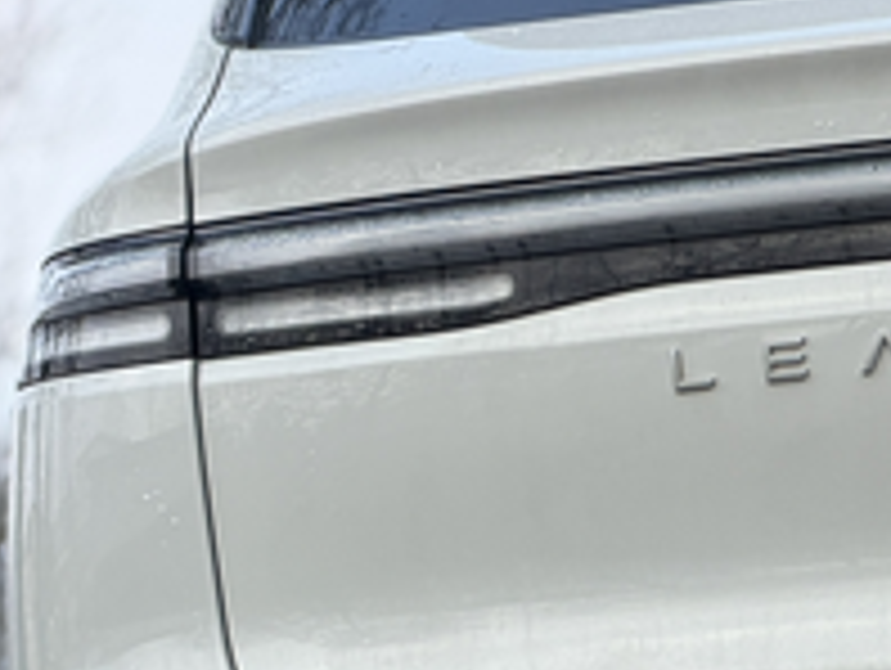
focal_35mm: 371
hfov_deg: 5.3
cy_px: 616
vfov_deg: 4.0
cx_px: 1440
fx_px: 9561
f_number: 2.8
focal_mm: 16.89
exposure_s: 1/146
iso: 50
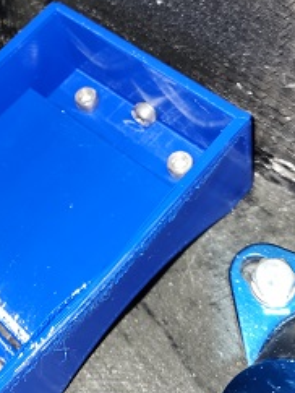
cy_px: 115
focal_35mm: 57
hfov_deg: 25.2
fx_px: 647
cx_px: 49
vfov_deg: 33.3
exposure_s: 1/13
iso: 125
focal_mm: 5.4
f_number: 1.8
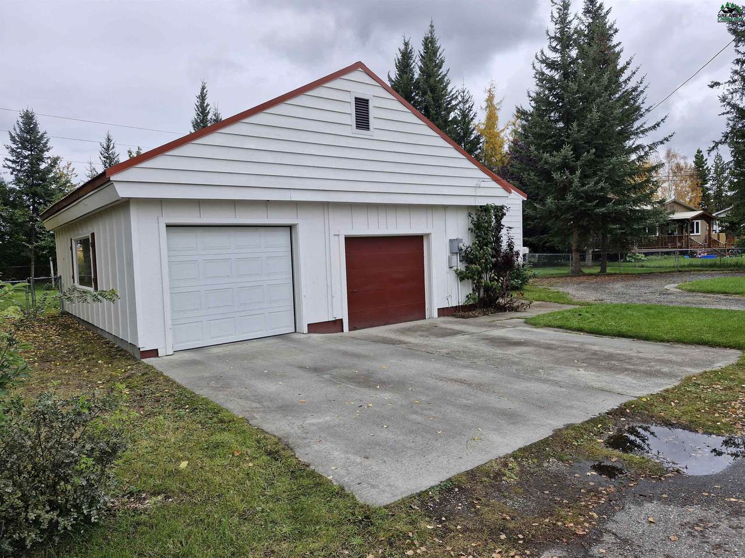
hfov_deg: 73.9
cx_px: 372
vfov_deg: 58.9
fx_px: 495
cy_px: 279
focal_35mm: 23
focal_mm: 5.54
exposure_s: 1/536
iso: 50
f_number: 1.8
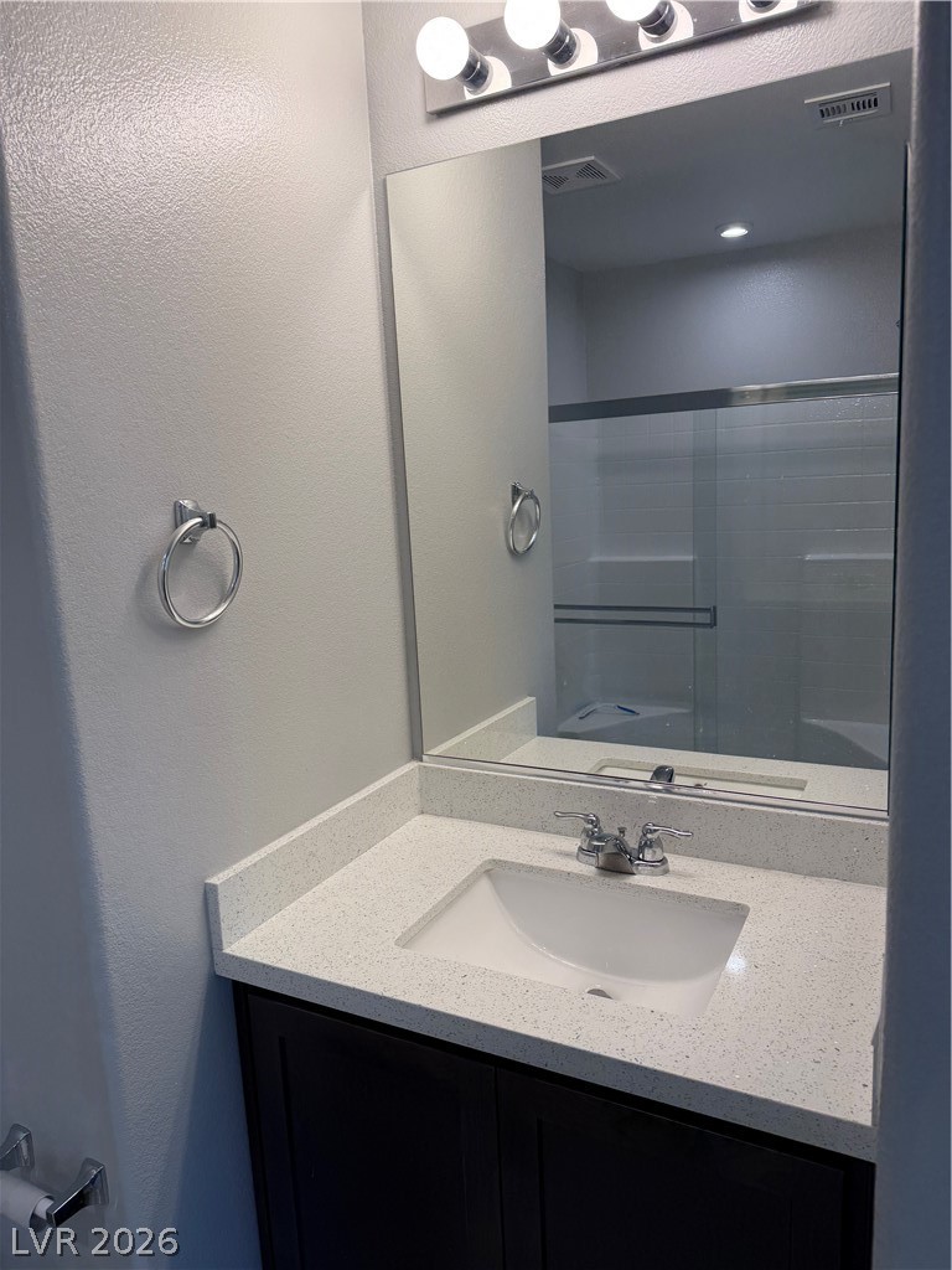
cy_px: 635
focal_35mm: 24
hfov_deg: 56.8
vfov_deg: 71.6
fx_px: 880
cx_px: 476
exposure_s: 1/159
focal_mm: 6.76
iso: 64
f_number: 1.78
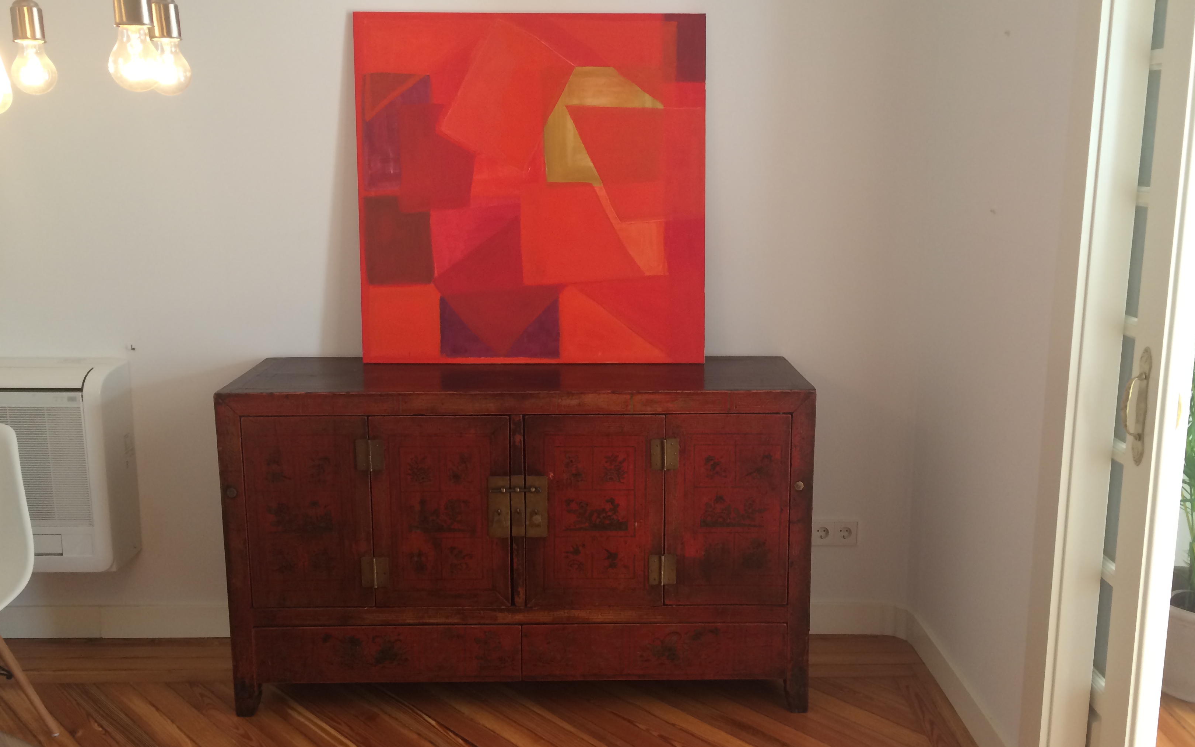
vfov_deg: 39.4
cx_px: 596
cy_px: 327
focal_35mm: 32
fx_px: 1042
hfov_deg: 59.7
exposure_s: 1/33
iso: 100
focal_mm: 4.12
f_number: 2.2
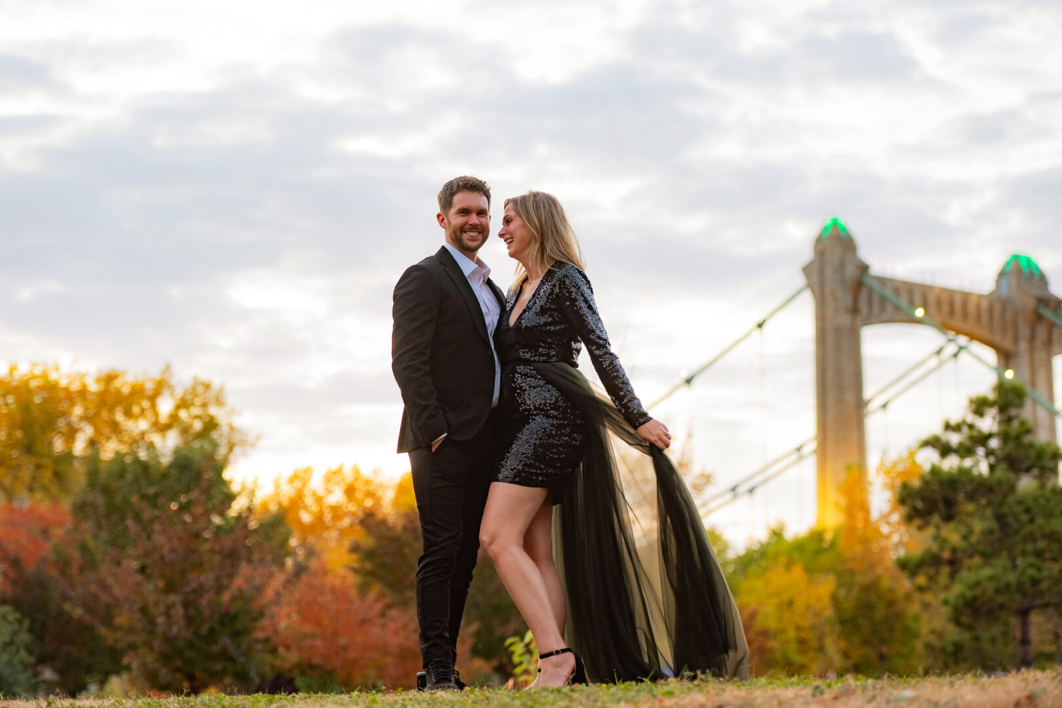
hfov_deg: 22.6
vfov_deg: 15.2
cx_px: 531
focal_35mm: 90
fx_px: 2655
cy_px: 354
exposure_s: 1/125
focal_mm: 90
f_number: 2.8
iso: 1250
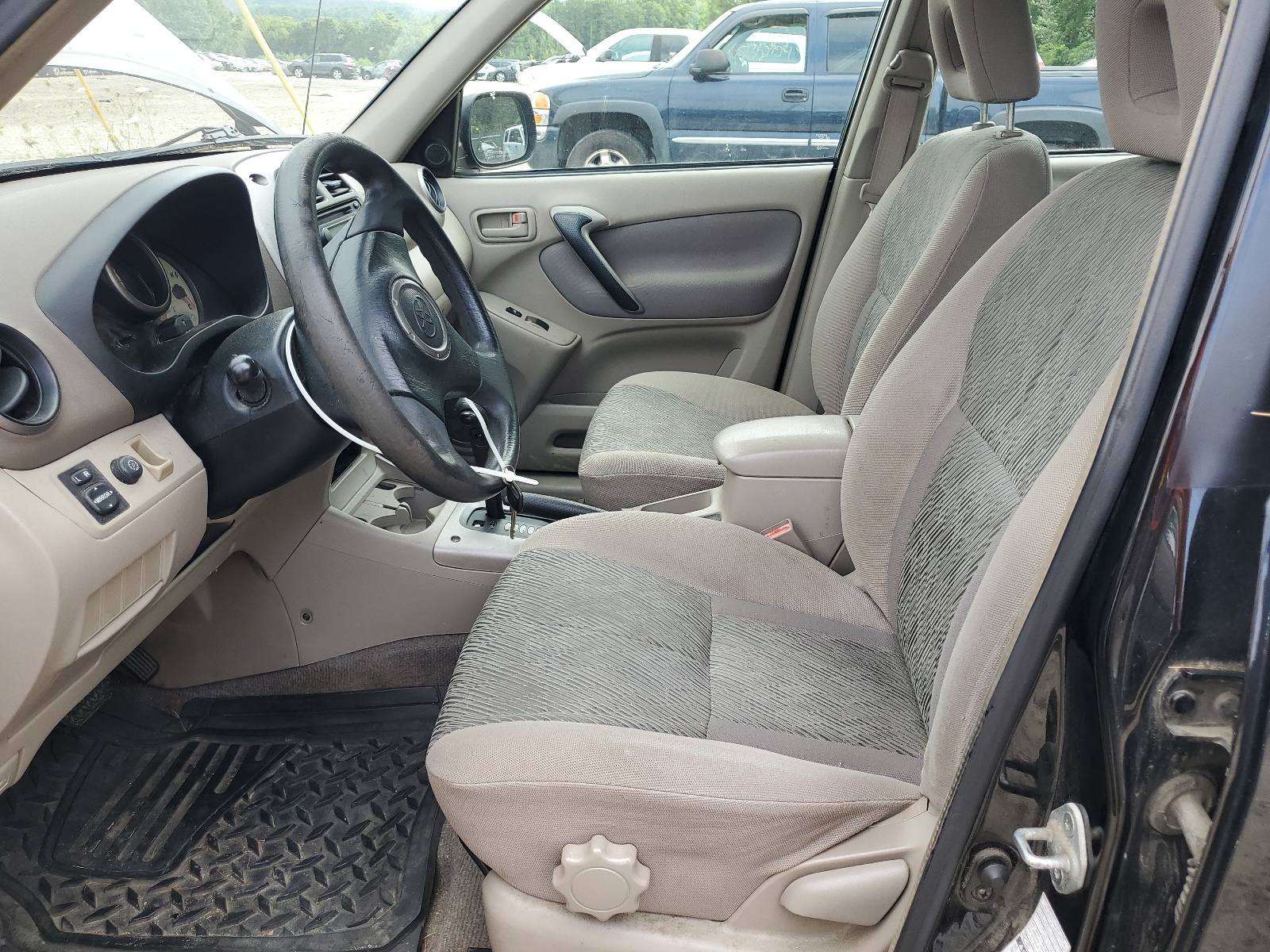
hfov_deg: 67.3
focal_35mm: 26
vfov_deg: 53.1
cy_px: 476
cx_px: 635
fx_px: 954
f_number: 1.5
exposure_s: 1/312
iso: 50
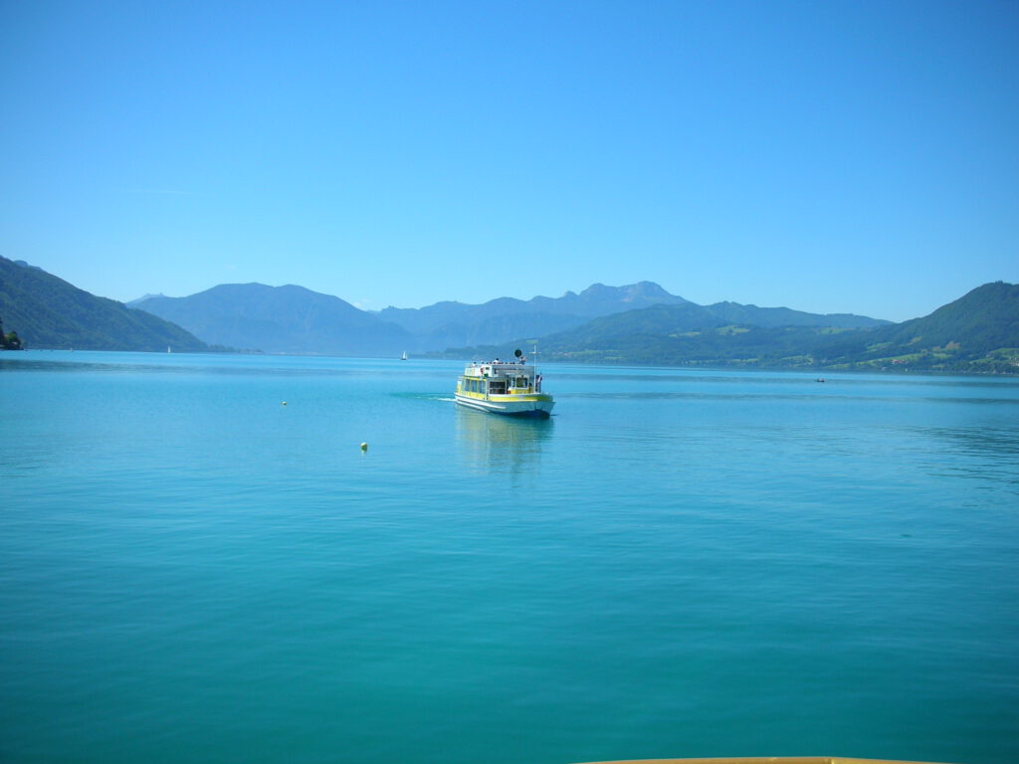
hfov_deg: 52.6
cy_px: 382
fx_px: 1030
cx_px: 510
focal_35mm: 35
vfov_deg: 40.7
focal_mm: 5.8
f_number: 8.5
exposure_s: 1/94.3
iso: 50
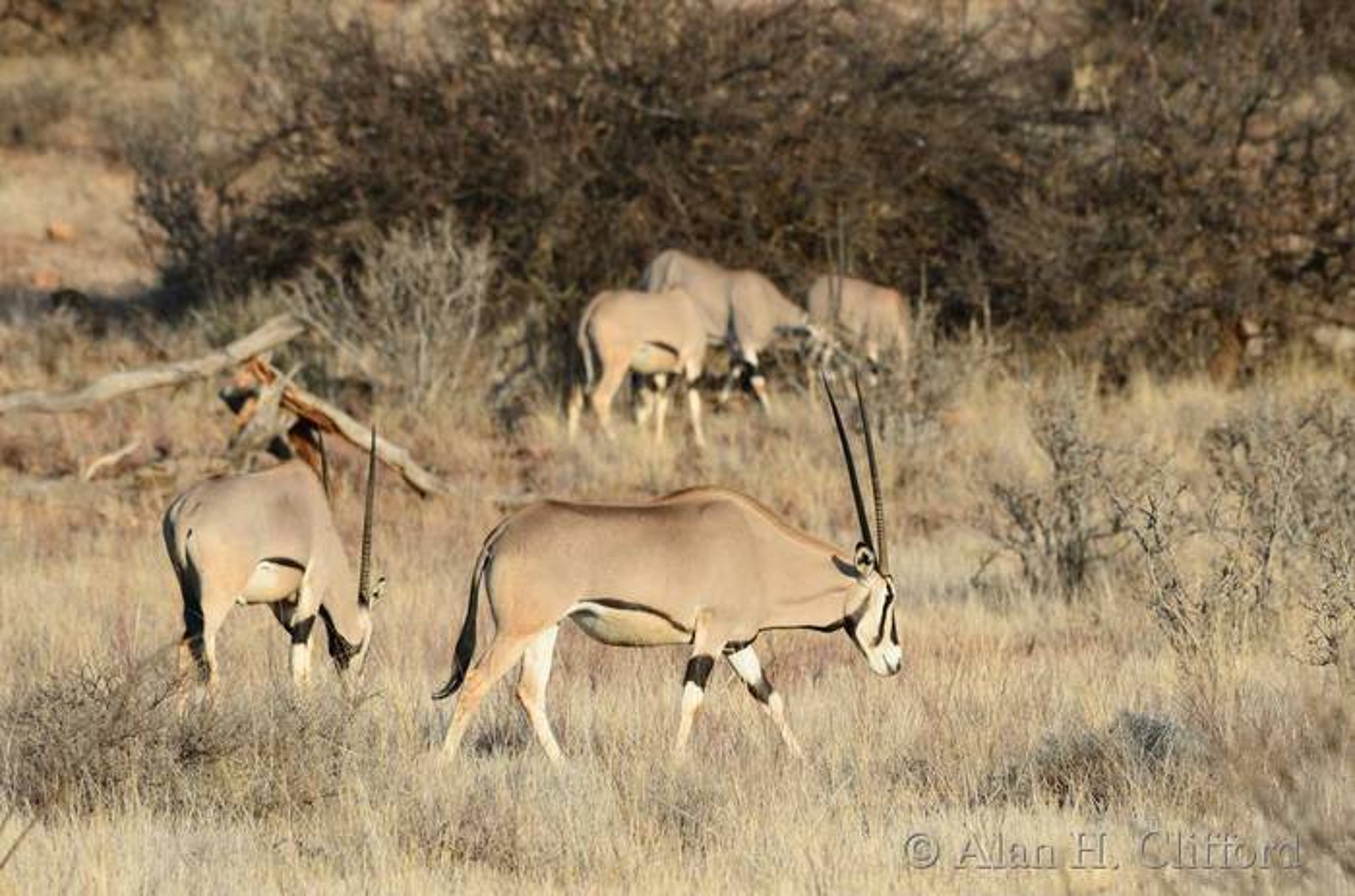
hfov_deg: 3.4
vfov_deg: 2.3
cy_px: 448
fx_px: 22527
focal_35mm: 600
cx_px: 678
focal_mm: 400
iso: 200
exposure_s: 1/400
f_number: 8
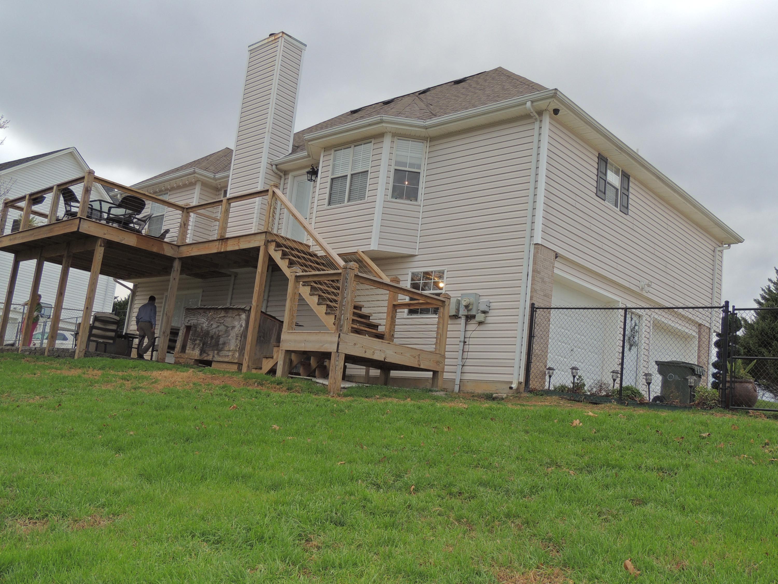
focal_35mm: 33
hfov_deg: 55.4
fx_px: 742
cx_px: 389
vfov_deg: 42.9
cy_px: 292
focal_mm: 5.8
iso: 100
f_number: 3.2
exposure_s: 1/100
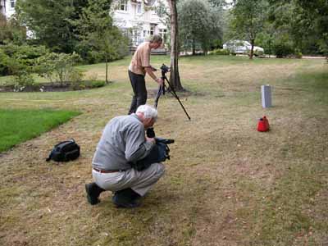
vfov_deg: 41.8
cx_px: 164
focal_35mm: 34
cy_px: 123
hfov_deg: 54.0
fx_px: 322
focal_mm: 8.9
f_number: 3.5
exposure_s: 1/76.3
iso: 100
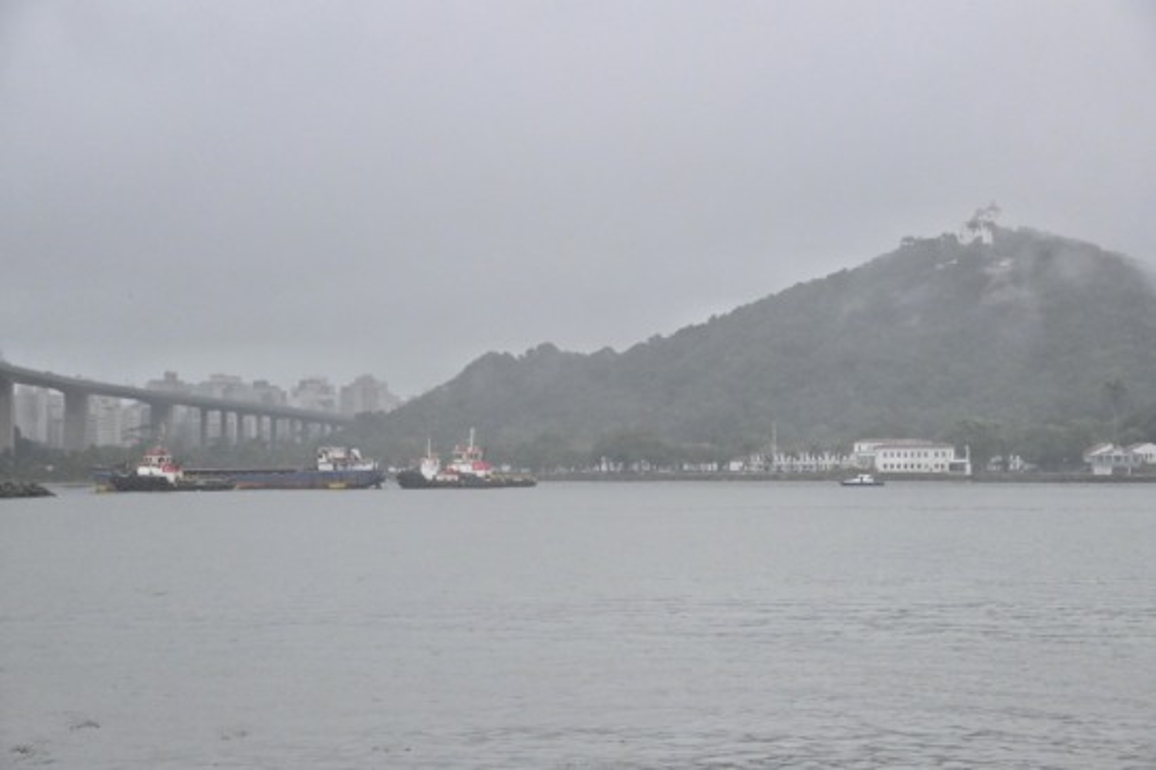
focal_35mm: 84
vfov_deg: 16.3
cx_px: 578
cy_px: 385
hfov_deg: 24.2
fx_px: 2696
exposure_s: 1/8000
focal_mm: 56
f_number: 5.6
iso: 2500
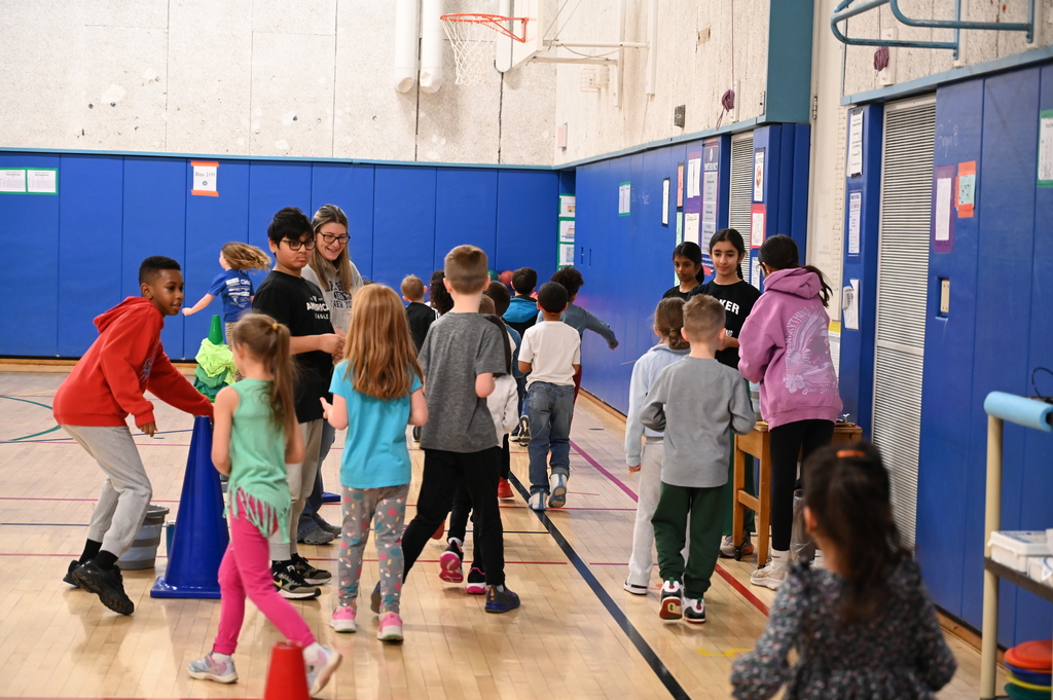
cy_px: 350
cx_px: 526
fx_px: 2046
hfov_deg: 28.9
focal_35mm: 70
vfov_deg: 19.4
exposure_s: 1/125
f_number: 4
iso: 2800
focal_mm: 70
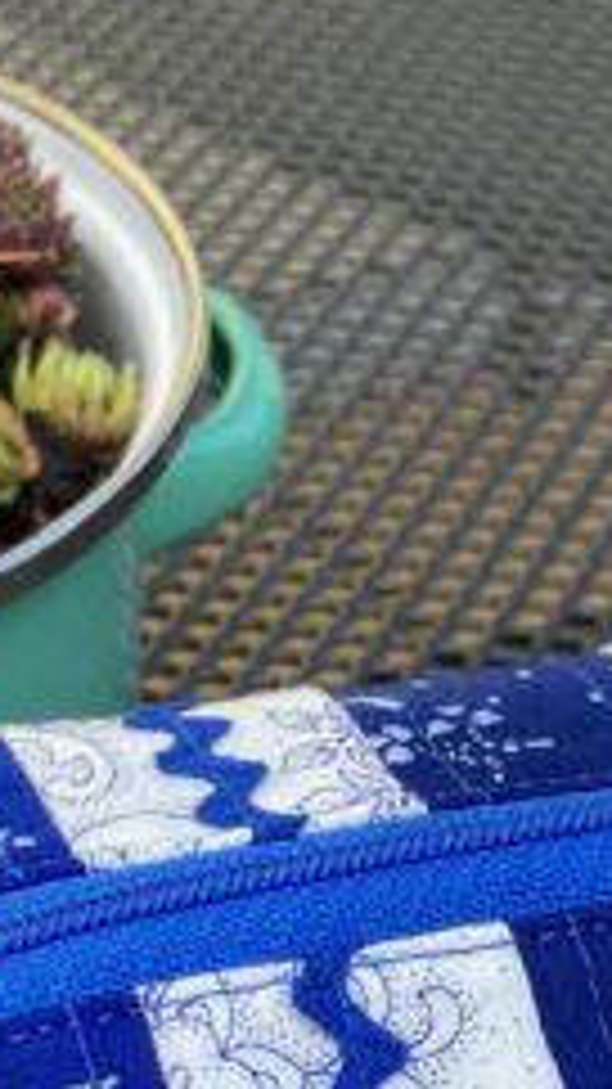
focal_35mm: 101
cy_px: 981
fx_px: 2916
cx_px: 207
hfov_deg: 12.0
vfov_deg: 20.7
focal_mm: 3.99
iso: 20
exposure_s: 1/171
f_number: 1.8
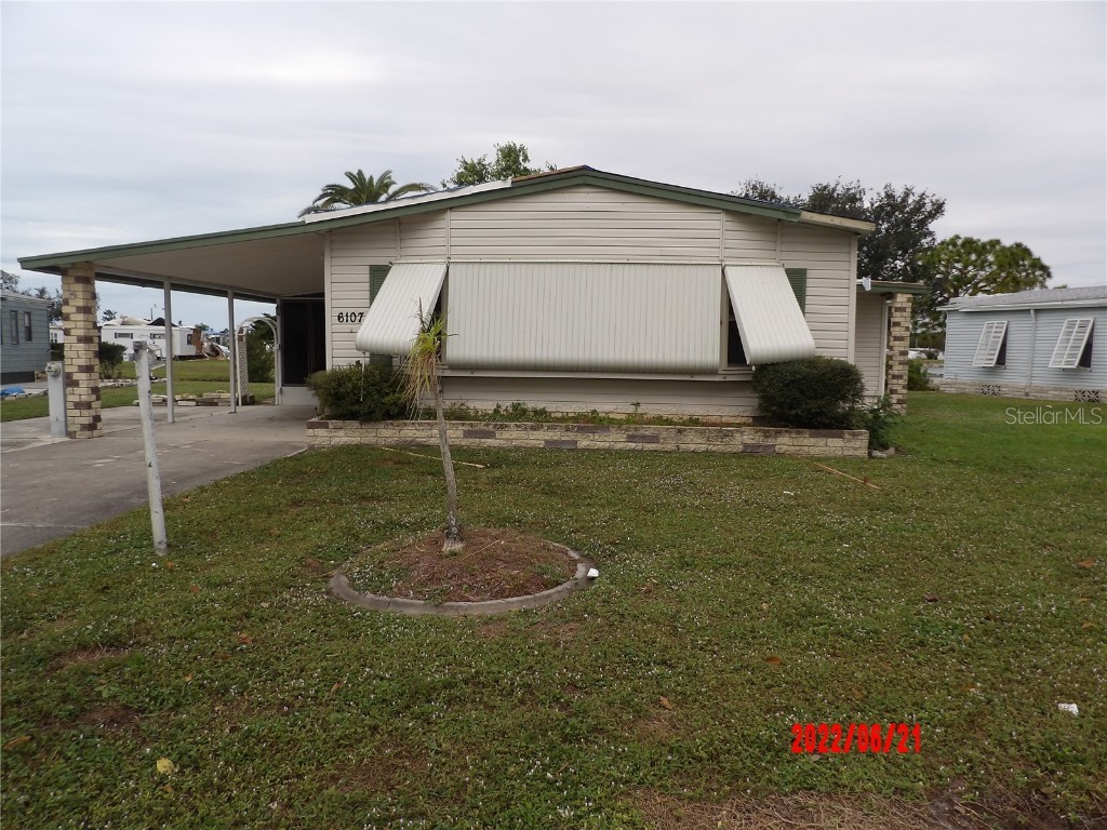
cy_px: 415
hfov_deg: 71.6
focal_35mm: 24
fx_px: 768
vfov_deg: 56.8
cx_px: 554
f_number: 3.2
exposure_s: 1/693
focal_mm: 4.3
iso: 100
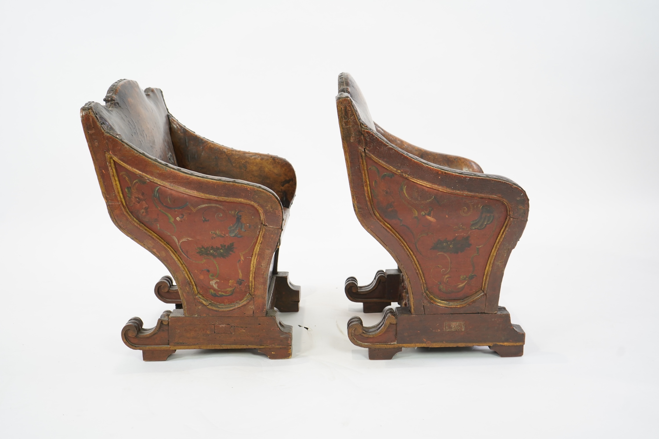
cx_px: 330
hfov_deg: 49.6
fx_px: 714
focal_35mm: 39
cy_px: 220
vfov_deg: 34.2
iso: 800
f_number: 5
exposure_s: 1/60
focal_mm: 39
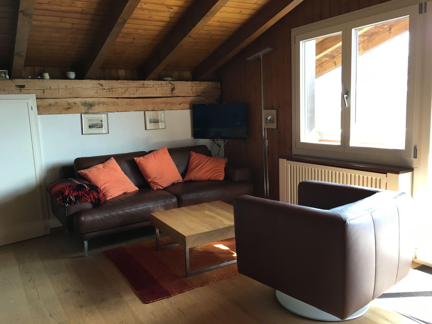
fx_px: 362
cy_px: 162
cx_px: 216
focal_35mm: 29
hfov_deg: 61.7
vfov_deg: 48.2
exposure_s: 1/33
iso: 32
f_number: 2.2
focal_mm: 4.15
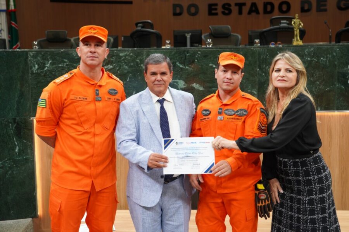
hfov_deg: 44.5
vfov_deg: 30.5
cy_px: 116
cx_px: 174
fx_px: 427
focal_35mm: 44
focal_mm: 44
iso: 1600
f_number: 5
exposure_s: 1/250
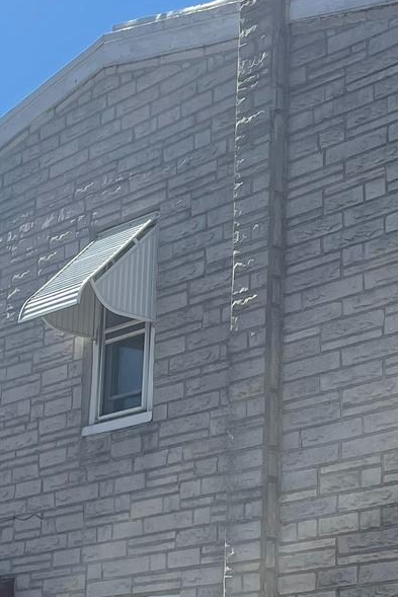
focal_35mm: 94
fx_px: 1558
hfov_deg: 14.2
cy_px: 442
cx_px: 436
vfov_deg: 21.5
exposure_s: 1/3861
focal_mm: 4.2
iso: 32
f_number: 1.6
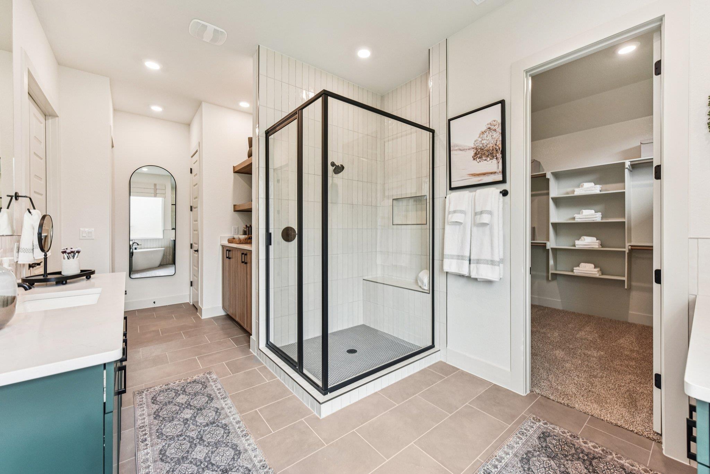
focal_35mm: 14
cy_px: 237
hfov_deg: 104.3
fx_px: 276
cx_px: 355
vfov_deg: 81.2
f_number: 8
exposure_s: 1/60
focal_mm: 14
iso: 800
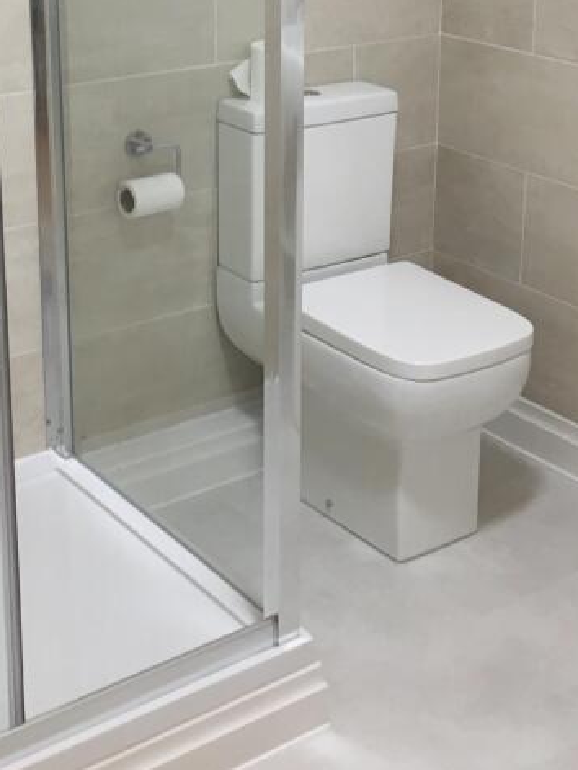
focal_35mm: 63
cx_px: 258
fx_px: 1401
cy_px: 149
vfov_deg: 29.9
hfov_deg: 23.3
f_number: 2.2
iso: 64
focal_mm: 4.15
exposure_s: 1/33
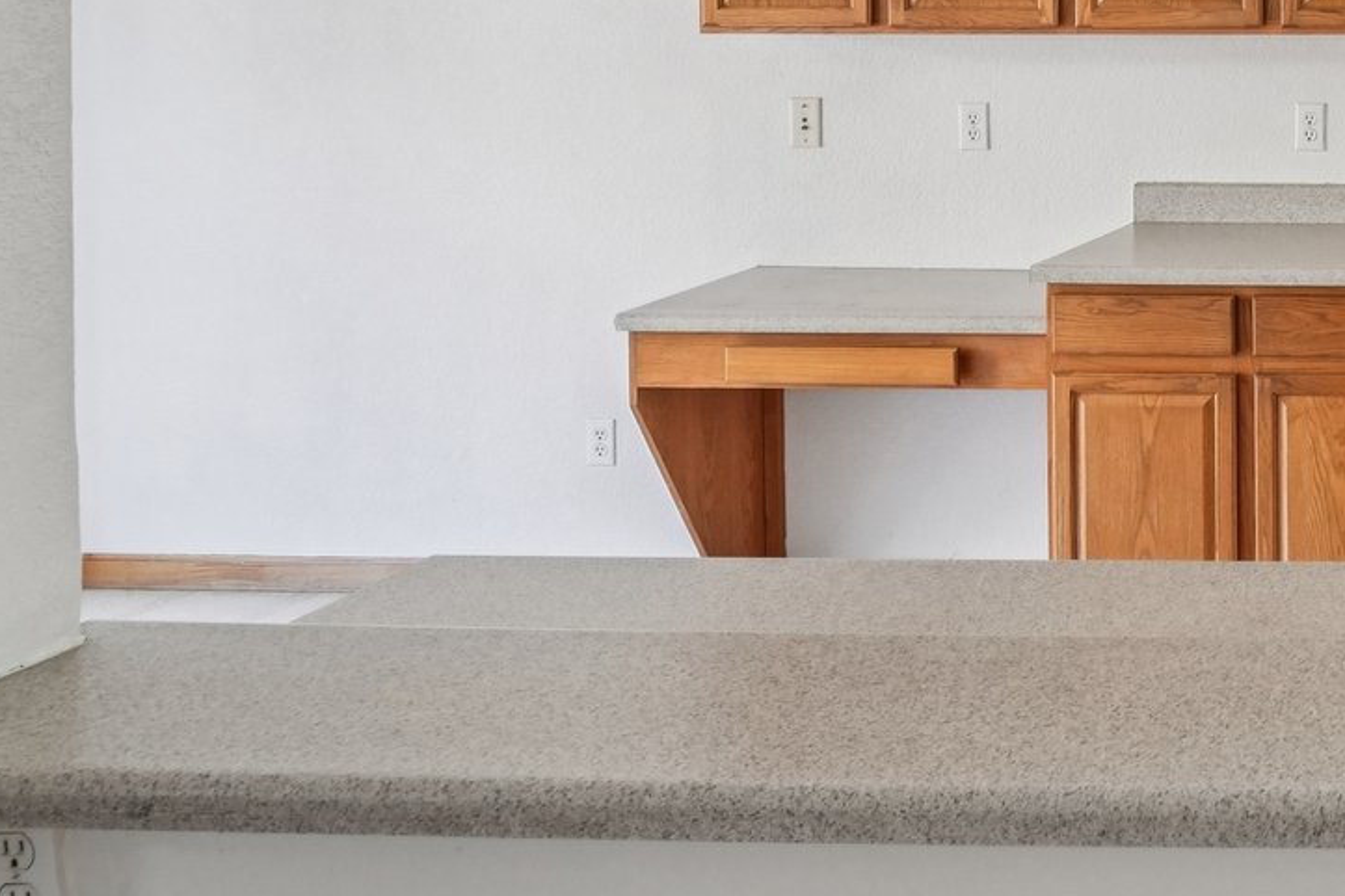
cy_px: -49
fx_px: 1905
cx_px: 1821
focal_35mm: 51
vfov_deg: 24.9
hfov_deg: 29.7
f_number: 8
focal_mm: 12
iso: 800
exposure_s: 1/20
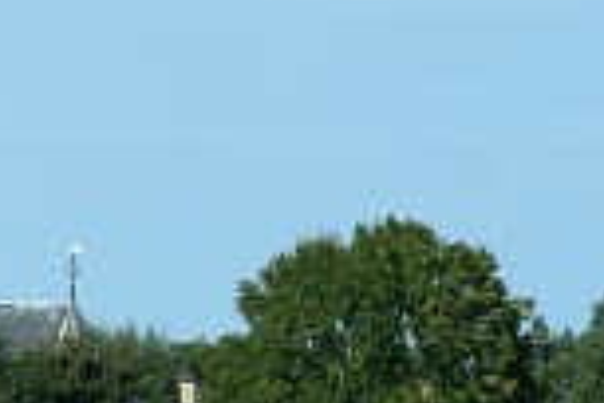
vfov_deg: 2.3
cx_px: -237
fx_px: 10016
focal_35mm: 597
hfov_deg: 3.4
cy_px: 279
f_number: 13
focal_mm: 135
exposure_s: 1/500
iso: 400
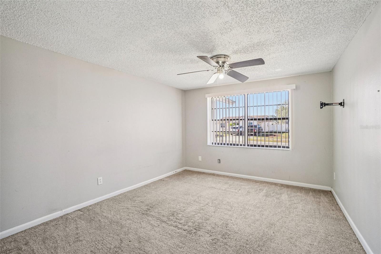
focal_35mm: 15
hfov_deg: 100.4
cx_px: 190
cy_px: 127
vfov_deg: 77.3
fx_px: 159
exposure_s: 1/30
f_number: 8
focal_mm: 10
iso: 400
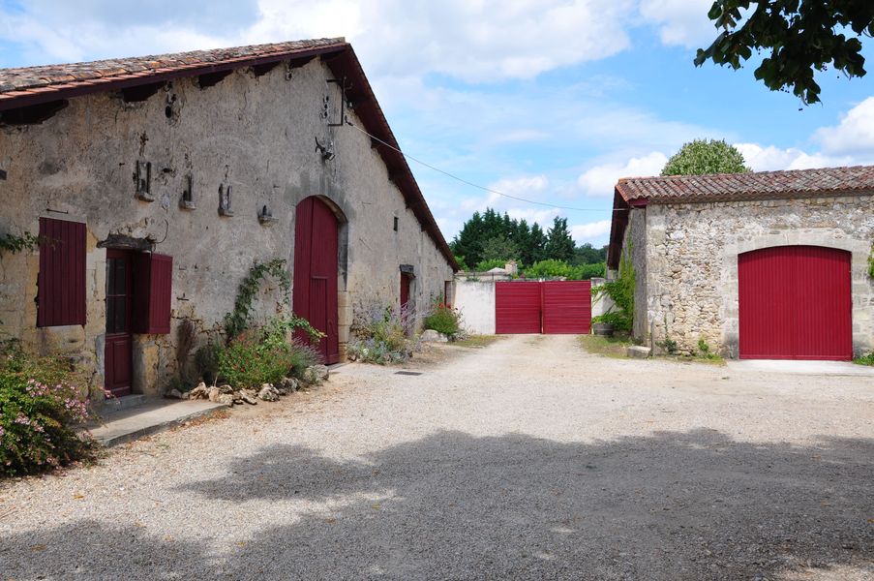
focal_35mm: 32
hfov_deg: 59.5
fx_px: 764
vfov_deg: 41.6
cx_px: 437
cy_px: 290
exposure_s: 1/250
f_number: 10
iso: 200
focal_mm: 21
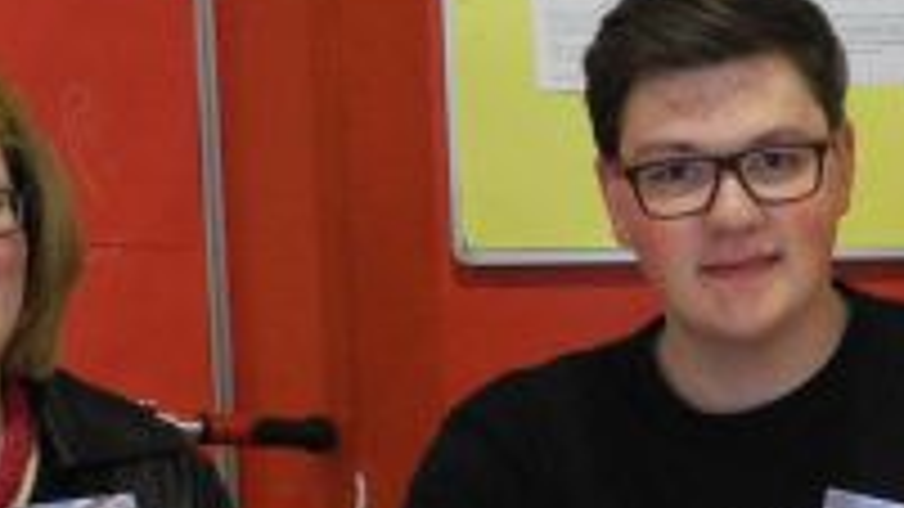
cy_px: 562
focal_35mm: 139
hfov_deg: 14.7
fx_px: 3331
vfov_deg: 8.7
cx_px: 1205
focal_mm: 6.8
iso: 400
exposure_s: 1/22.2
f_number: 2.8
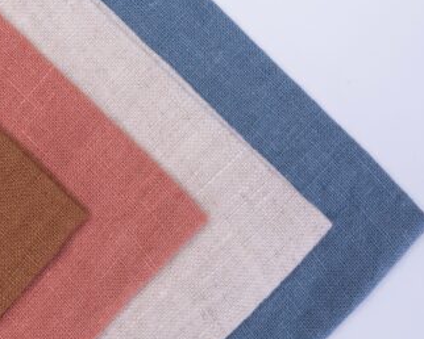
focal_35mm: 83
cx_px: 150
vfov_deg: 18.5
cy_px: 212
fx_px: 1042
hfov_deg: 22.9
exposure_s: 1/125
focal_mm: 38
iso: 100
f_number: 11
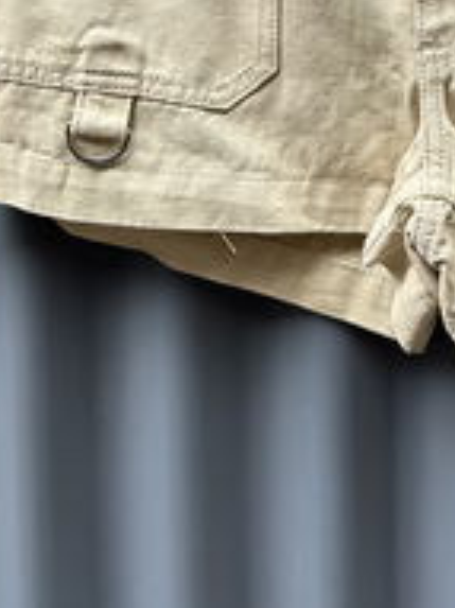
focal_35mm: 67
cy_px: -103
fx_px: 1176
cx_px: 439
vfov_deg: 26.1
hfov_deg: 21.3
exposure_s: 1/429
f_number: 1.78
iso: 80
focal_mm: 6.86
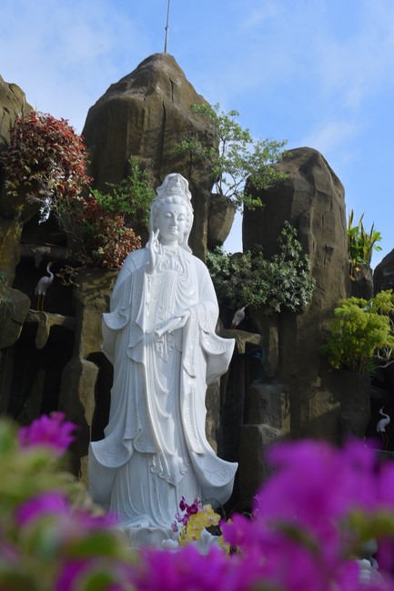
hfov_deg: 28.1
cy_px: 296
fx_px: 788
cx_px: 197
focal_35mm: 48
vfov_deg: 41.1
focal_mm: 48
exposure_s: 1/160
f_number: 9
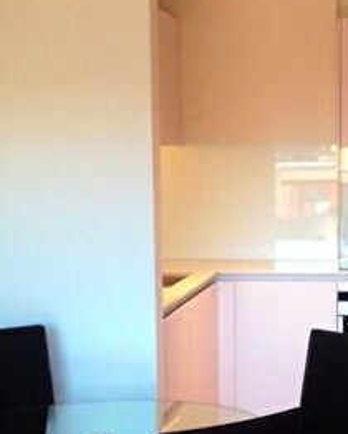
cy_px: 241
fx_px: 1106
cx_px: 421
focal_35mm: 86
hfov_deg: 17.1
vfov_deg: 22.2
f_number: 2.4
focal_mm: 4.12
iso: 50
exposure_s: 1/30
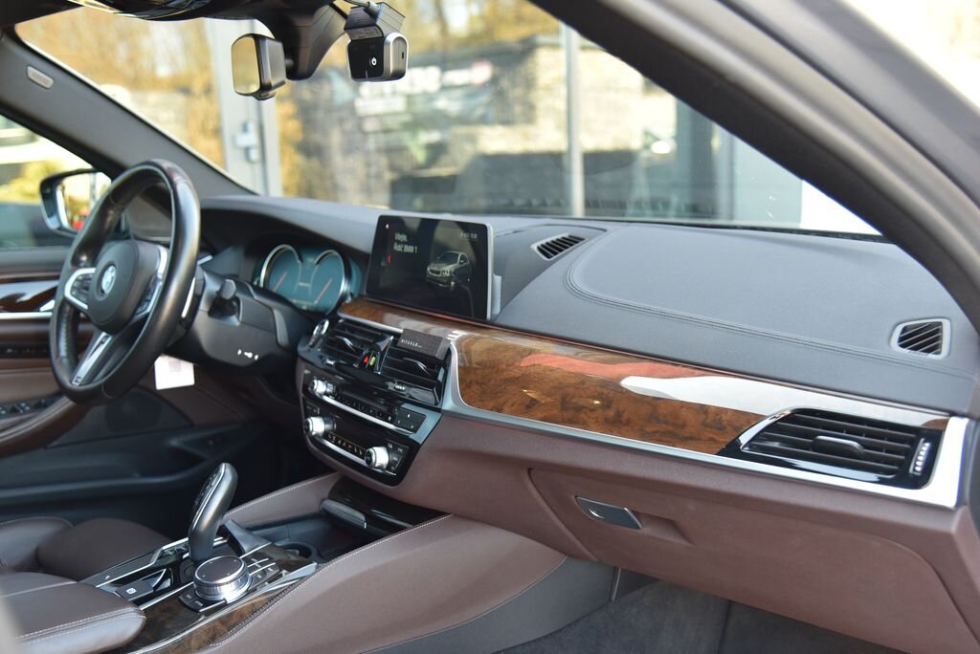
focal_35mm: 38
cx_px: 490
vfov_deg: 35.1
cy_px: 327
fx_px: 1035
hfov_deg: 50.7
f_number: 4
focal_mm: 38
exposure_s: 1/50
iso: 500
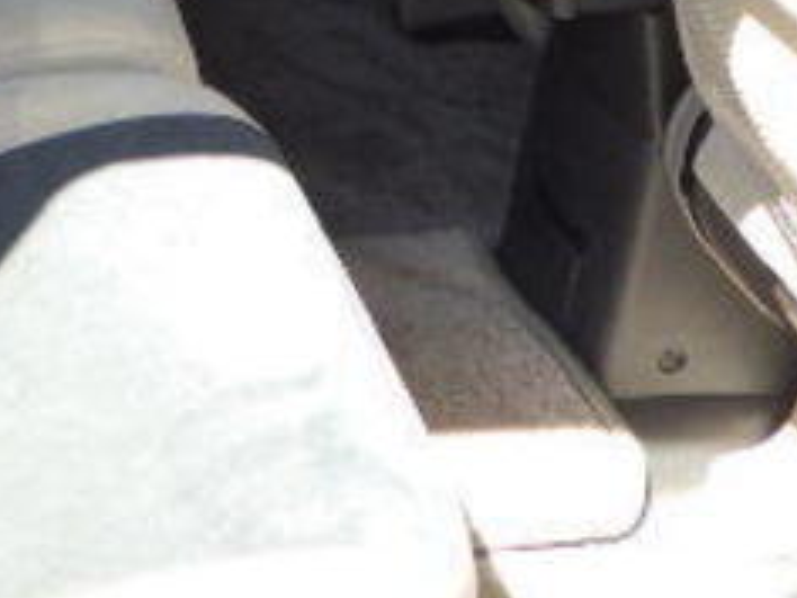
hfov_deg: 19.3
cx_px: -203
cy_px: -226
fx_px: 2187
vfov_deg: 14.7
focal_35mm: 95
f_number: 3.5
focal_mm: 5
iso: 125
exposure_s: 1/160
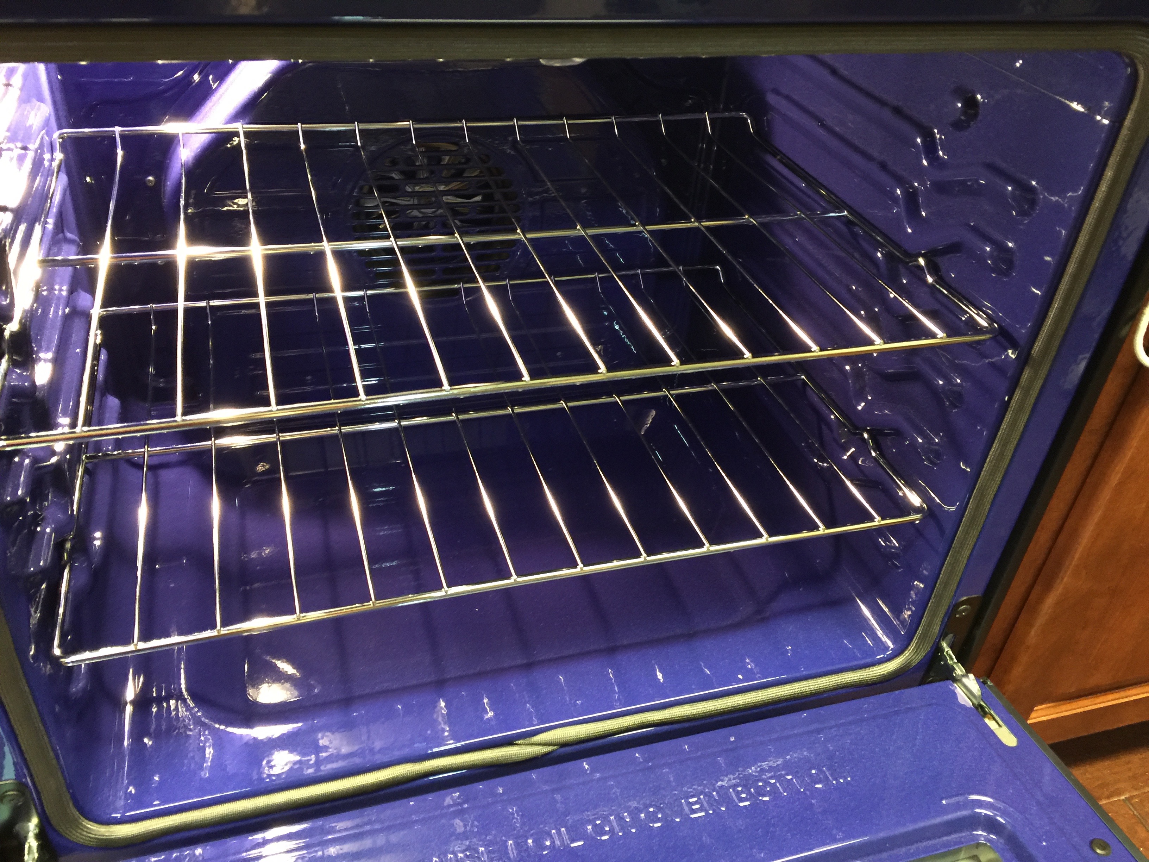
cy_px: 431
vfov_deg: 48.2
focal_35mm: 29
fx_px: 963
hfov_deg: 61.7
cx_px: 574
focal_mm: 4.15
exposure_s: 1/4
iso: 80
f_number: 2.2
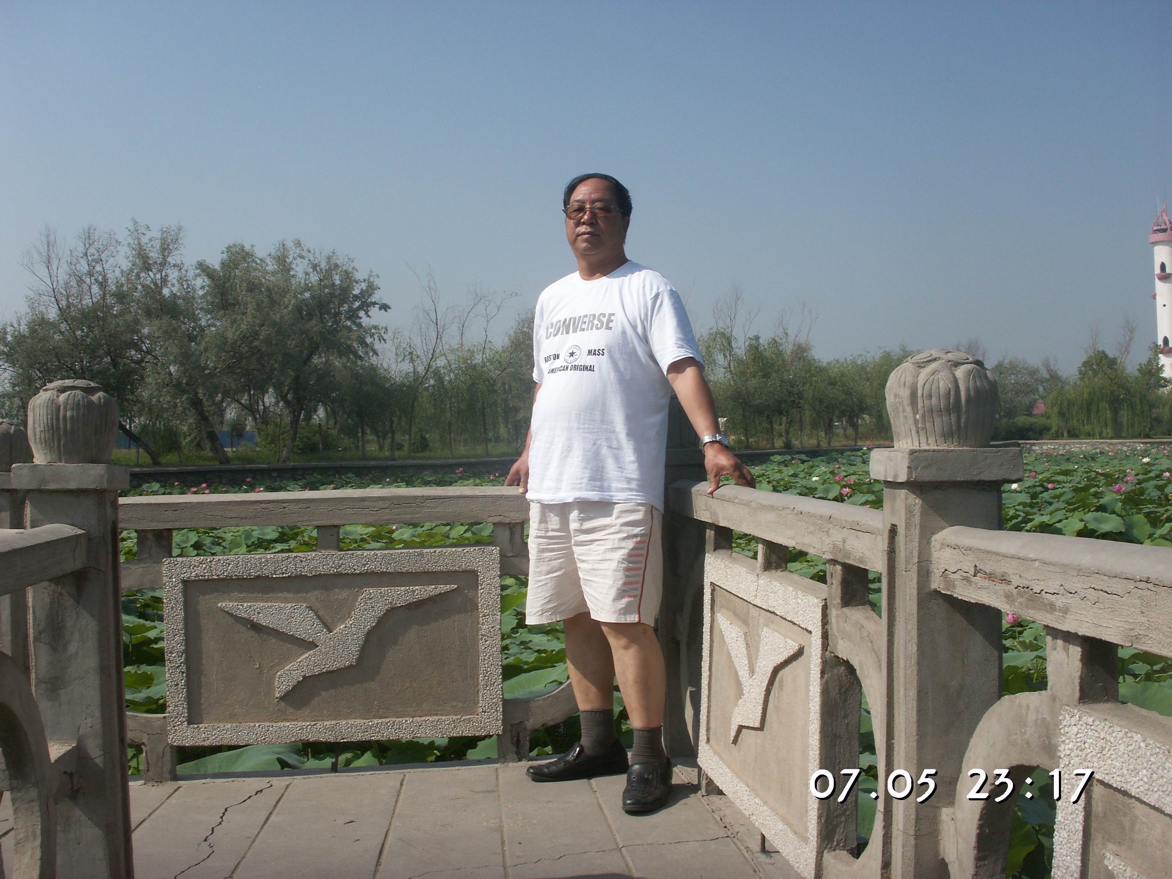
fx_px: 1253
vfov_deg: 38.7
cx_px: 586
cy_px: 440
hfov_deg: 50.1
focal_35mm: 37
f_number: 7.1
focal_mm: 7.7
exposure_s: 1/400
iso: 50
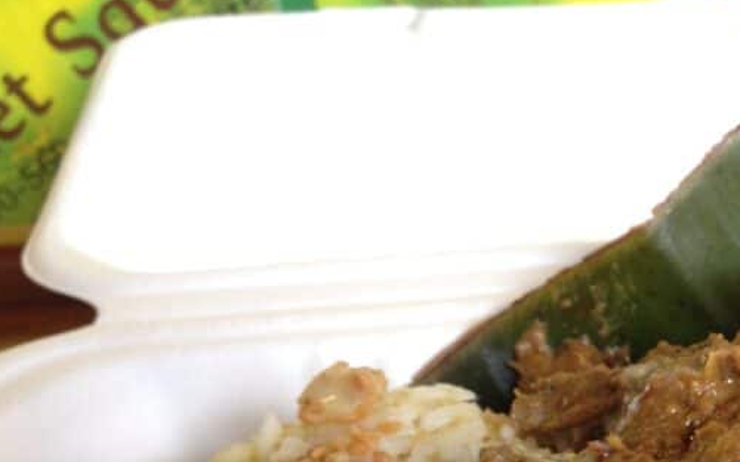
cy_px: 463
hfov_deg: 25.9
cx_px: 728
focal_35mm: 76
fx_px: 1532
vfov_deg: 16.8
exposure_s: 1/20
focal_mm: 4.28
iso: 80
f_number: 2.4
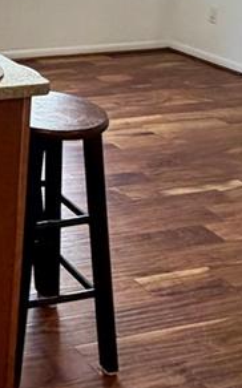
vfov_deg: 31.4
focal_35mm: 61
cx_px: -176
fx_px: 645
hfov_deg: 17.7
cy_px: 15
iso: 200
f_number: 2.2
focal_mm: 2.22
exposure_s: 1/60
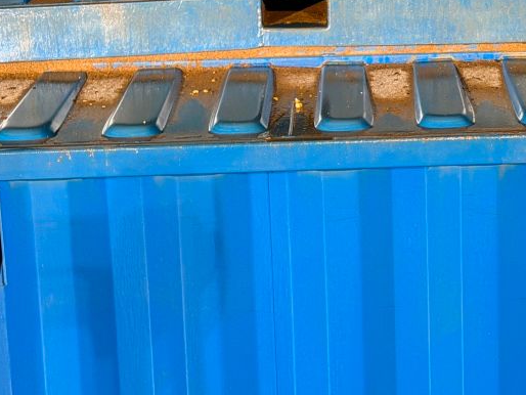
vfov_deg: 13.2
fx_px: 1703
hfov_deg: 17.2
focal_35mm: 112
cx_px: 501
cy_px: 119
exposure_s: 1/33
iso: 500
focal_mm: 6.76
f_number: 1.78
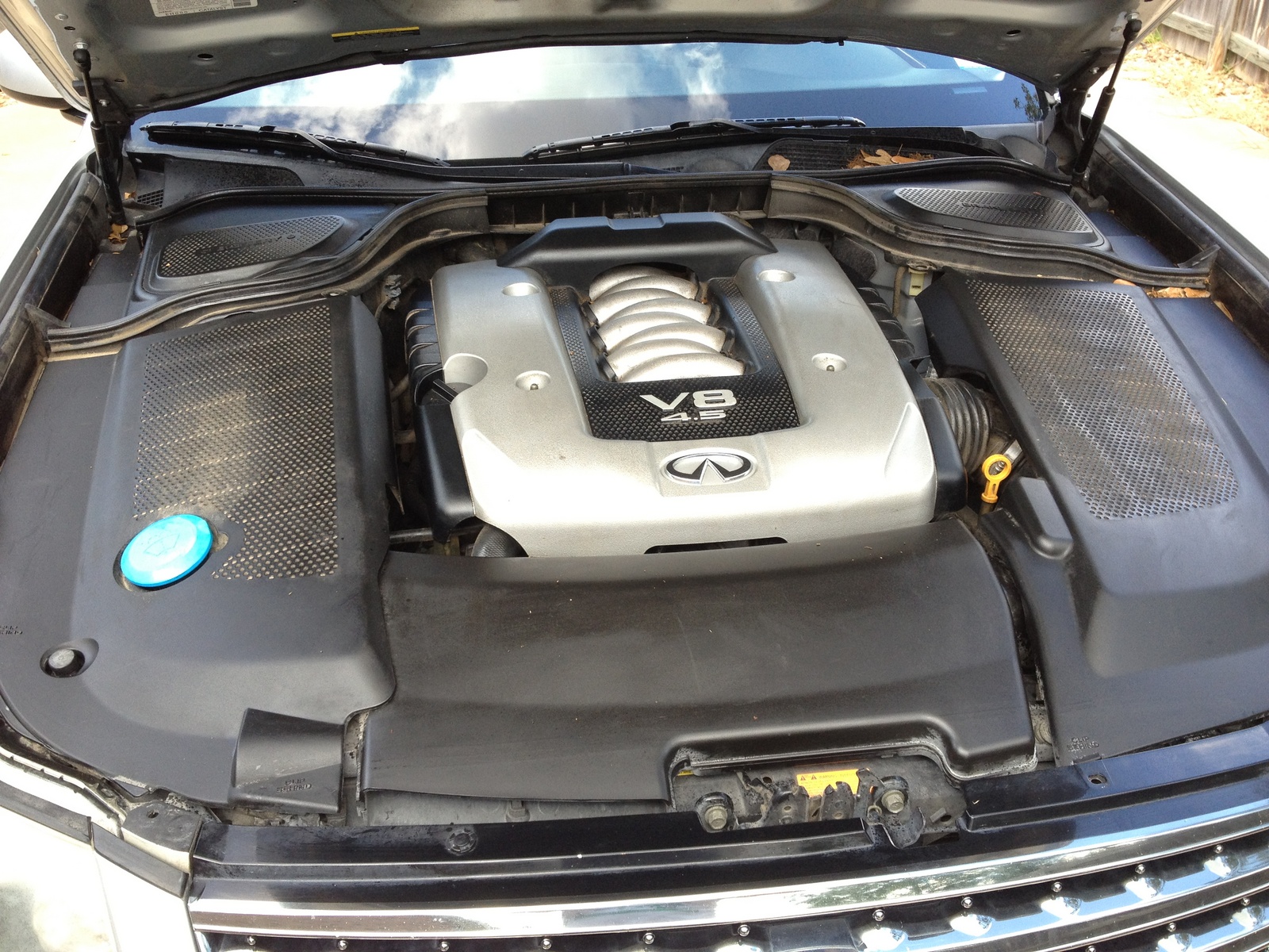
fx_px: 1283
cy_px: 476
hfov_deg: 52.6
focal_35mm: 35
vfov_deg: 40.7
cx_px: 634
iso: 80
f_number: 2.4
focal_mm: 4.28
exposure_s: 1/171
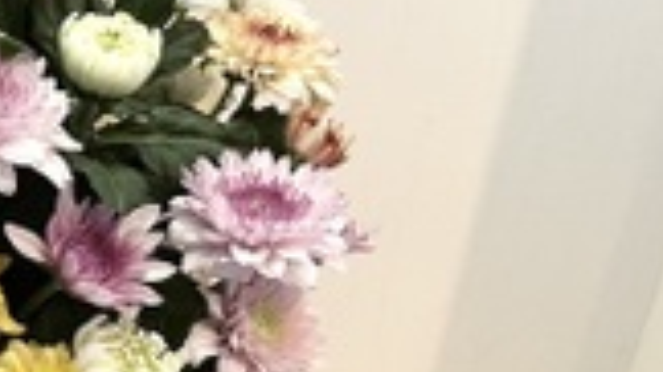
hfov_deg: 23.1
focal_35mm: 84
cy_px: 278
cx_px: -143
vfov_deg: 14.3
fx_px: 1476
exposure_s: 1/60
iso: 160
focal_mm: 5.1
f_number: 1.6
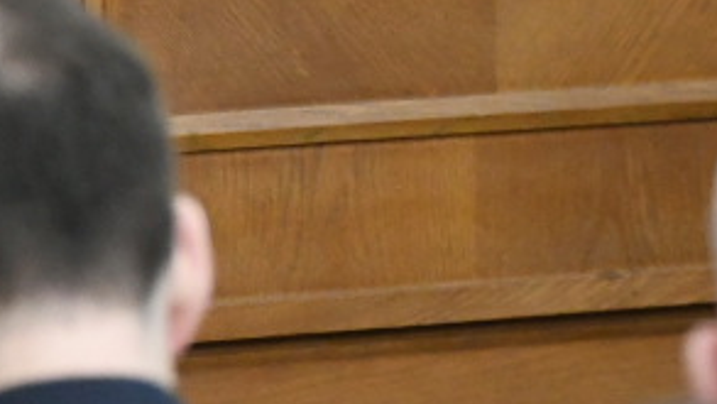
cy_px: -526
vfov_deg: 1.3
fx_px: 18142
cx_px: 1848
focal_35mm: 954
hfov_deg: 2.2
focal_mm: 165
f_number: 4.5
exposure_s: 1/250
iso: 4000
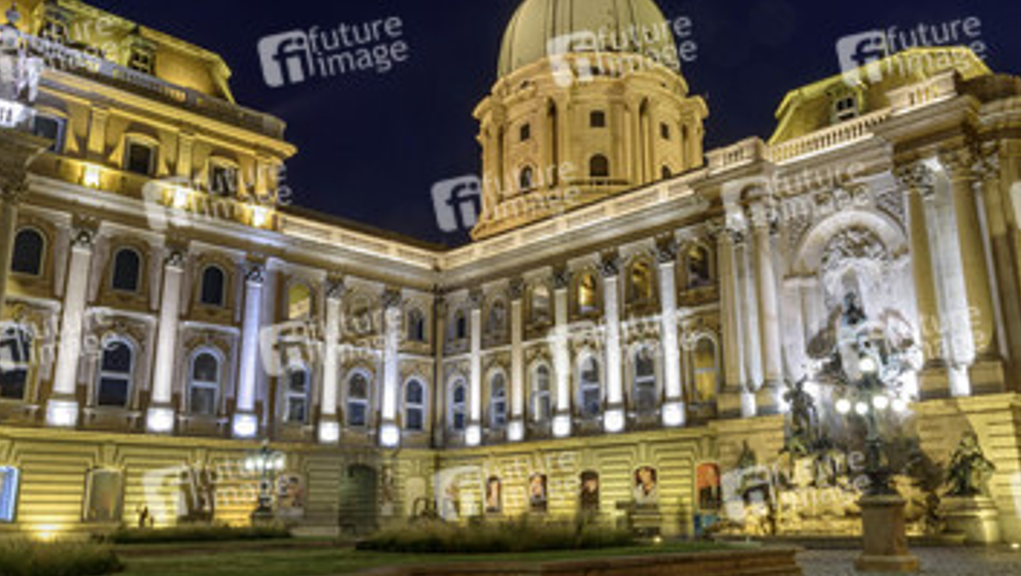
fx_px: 867
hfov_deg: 60.9
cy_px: 269
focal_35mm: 32
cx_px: 542
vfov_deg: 36.7
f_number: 13
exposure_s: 8
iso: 100
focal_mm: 24
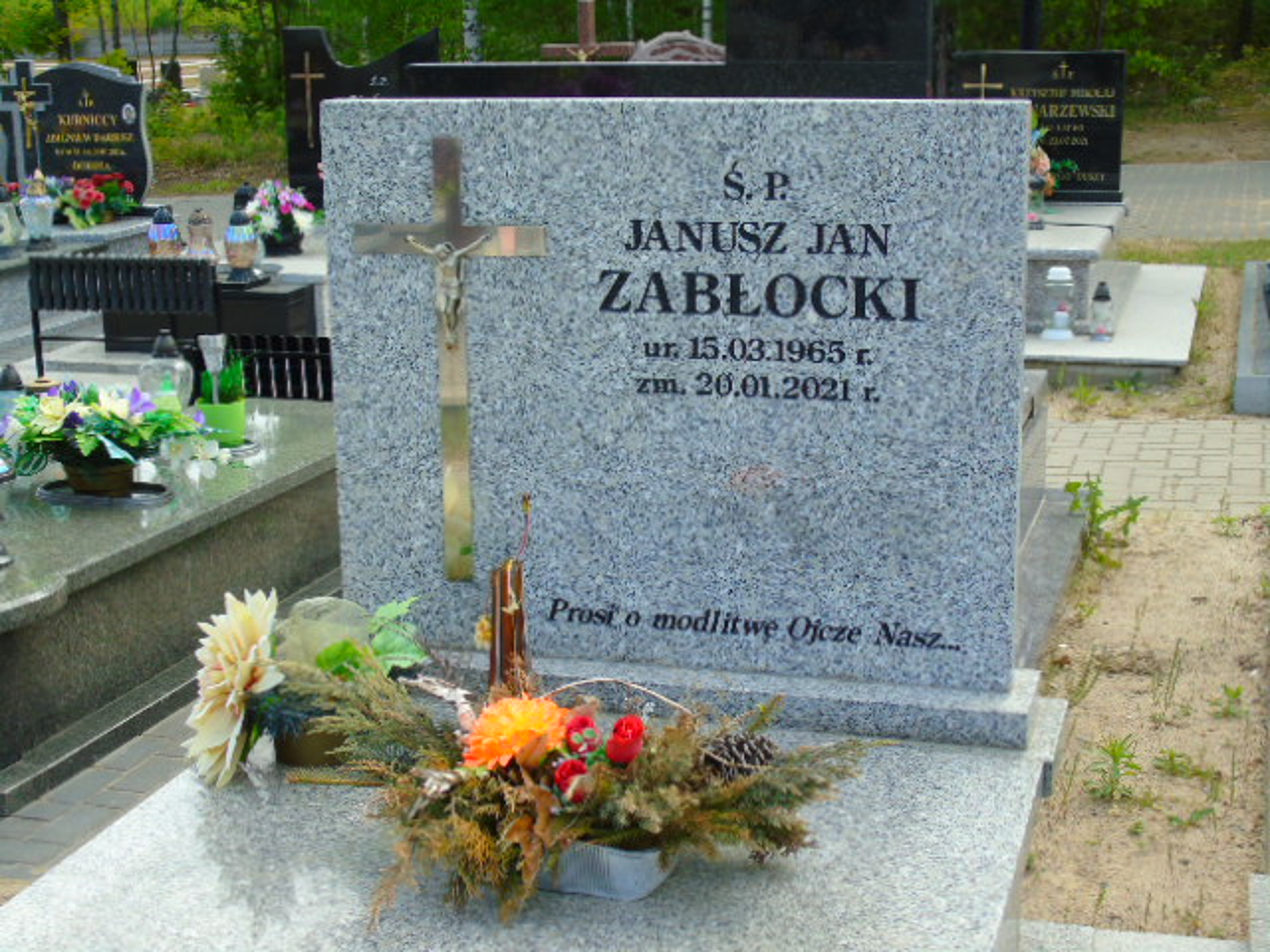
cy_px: 476
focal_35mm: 54
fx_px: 1981
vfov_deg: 27.0
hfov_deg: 35.5
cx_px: 635
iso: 80
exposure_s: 1/200
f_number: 4.3
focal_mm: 9.6
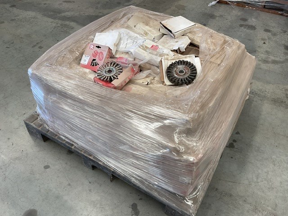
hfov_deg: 61.7
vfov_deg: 48.2
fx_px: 241
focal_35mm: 29
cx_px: 144
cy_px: 108
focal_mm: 3
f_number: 1.8
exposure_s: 1/120
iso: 40
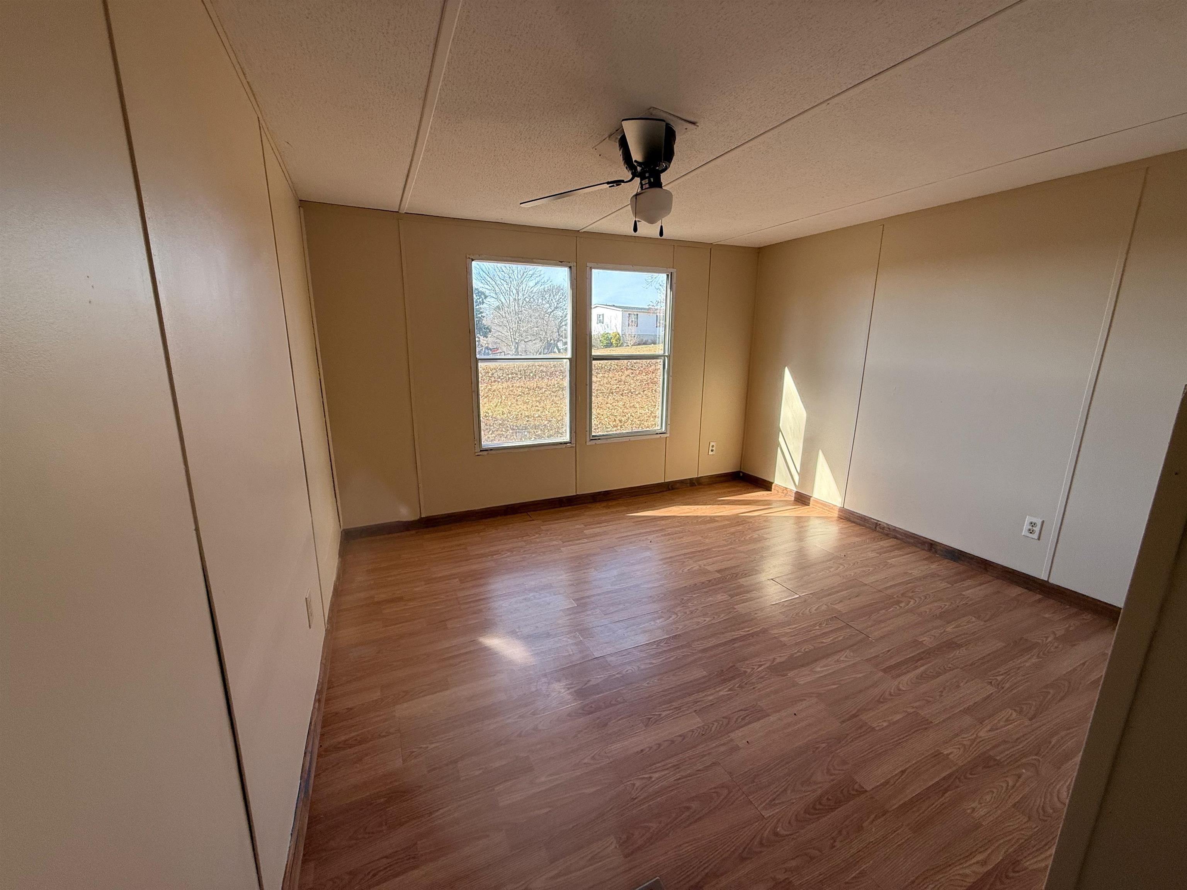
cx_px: 594
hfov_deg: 102.1
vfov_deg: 85.7
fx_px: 480
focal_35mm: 14
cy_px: 445
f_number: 2.2
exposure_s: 1/175
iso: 64
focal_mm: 2.22
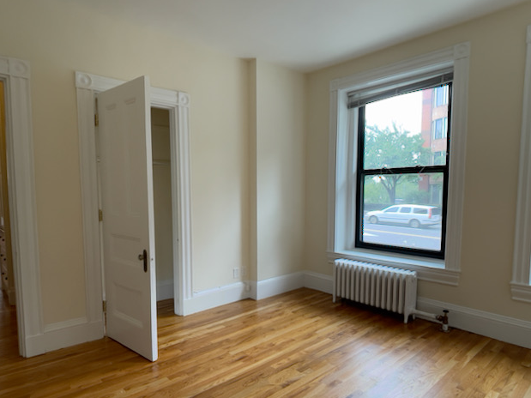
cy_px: 224
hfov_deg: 79.0
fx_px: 322
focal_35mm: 21
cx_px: 267
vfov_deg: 63.2
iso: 125
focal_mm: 1.54
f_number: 2.4
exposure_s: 1/120
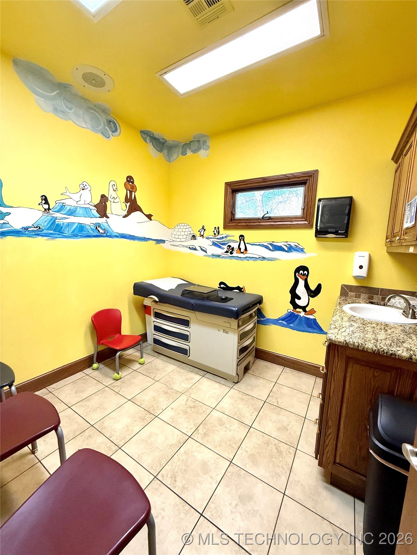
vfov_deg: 102.1
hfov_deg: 85.7
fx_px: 225
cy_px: 278
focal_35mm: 14
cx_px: 208
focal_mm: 2.22
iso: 250
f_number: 2.2
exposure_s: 1/120
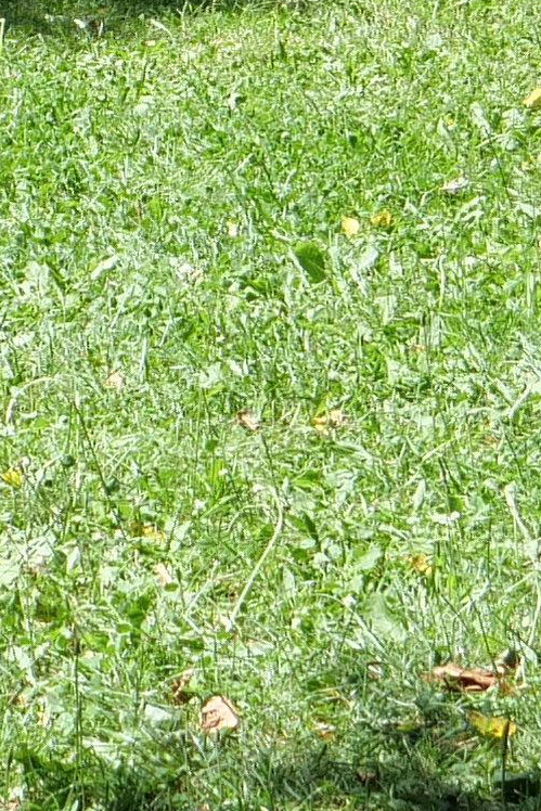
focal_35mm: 317
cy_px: -767
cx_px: 345
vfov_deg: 6.3
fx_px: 7142
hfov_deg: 4.3
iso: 200
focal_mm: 22
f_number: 5.6
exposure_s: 1/320
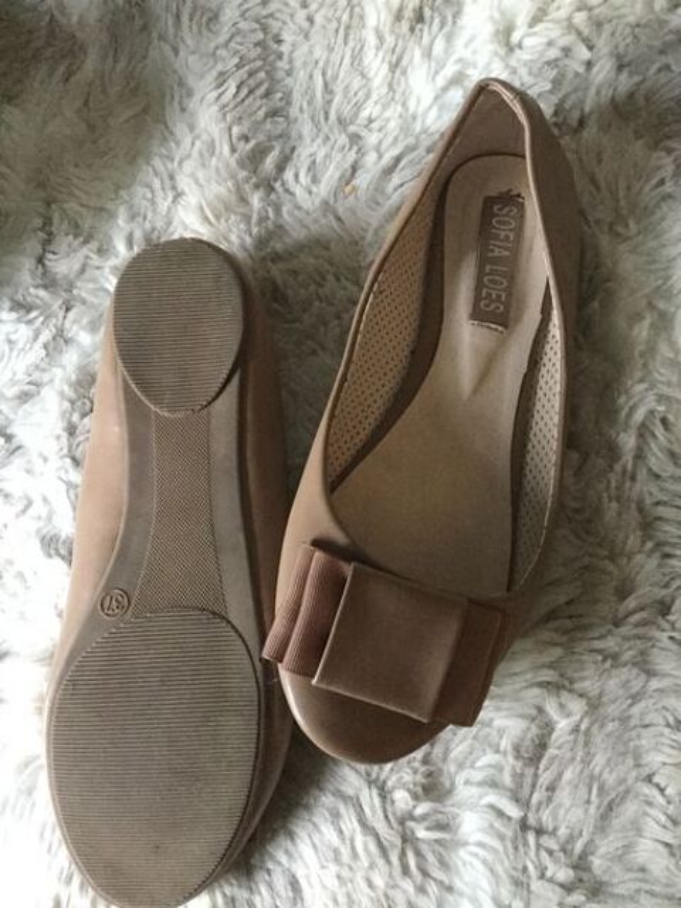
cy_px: 454
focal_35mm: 31
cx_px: 340
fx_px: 813
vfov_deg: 58.4
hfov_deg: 45.4
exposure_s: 1/17
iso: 250
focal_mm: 3.3
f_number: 2.4
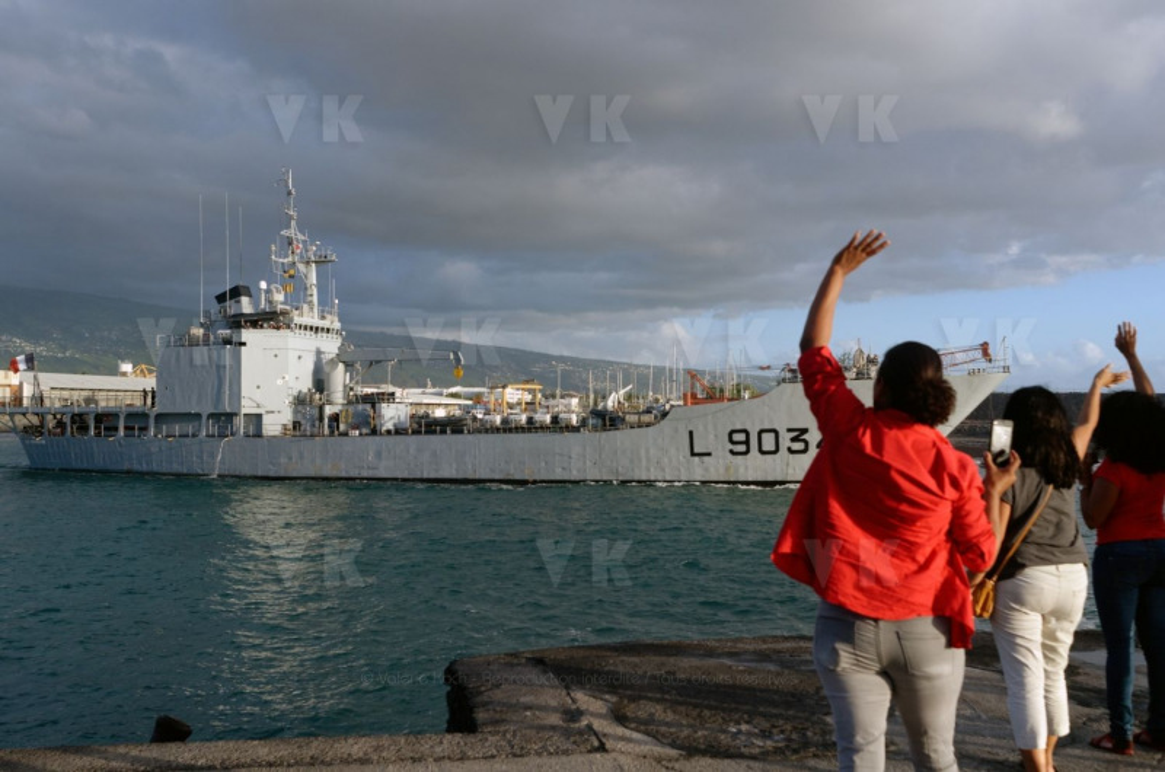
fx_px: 1163
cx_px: 582
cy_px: 386
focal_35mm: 36
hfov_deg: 53.2
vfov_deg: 36.7
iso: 200
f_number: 5.6
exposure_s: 1/640
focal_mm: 24
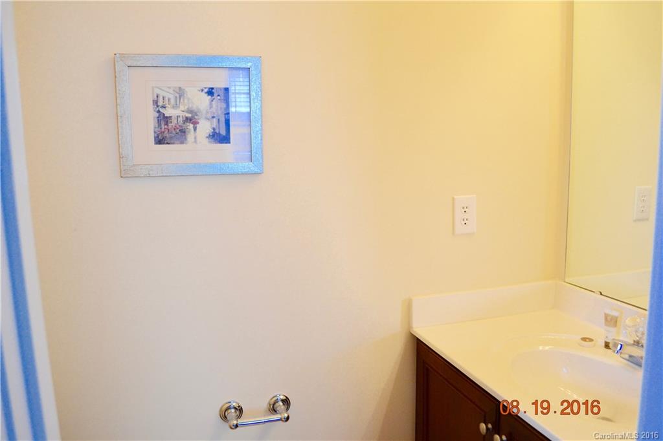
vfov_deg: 47.9
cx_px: 332
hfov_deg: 67.4
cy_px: 220
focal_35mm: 27
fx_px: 497
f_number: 4
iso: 400
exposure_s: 1/60
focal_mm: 18
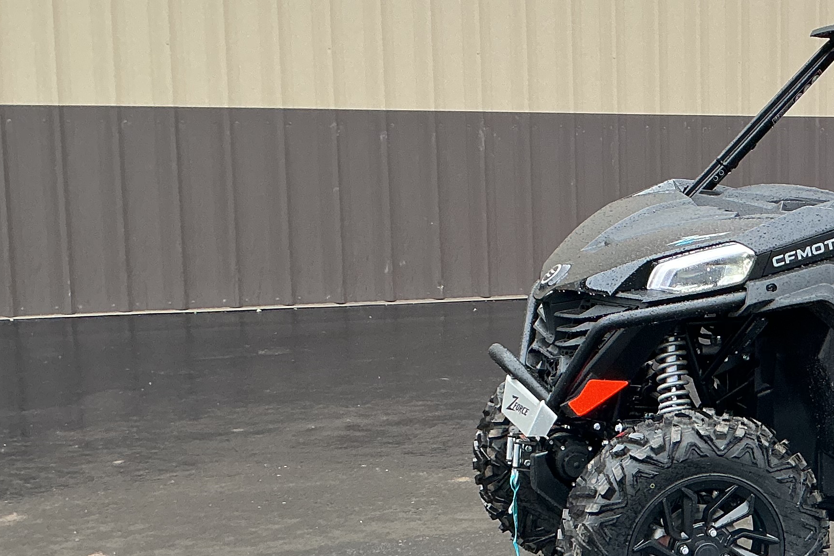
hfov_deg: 27.1
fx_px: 1622
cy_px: 365
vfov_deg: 19.4
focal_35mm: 70
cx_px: 847
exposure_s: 1/120
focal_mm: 3
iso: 64
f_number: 1.8
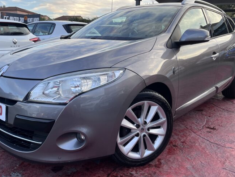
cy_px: 83
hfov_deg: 56.8
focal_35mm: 32
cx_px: 114
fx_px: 217
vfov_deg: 44.2
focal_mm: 5.1
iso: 40
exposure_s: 1/121
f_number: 1.6
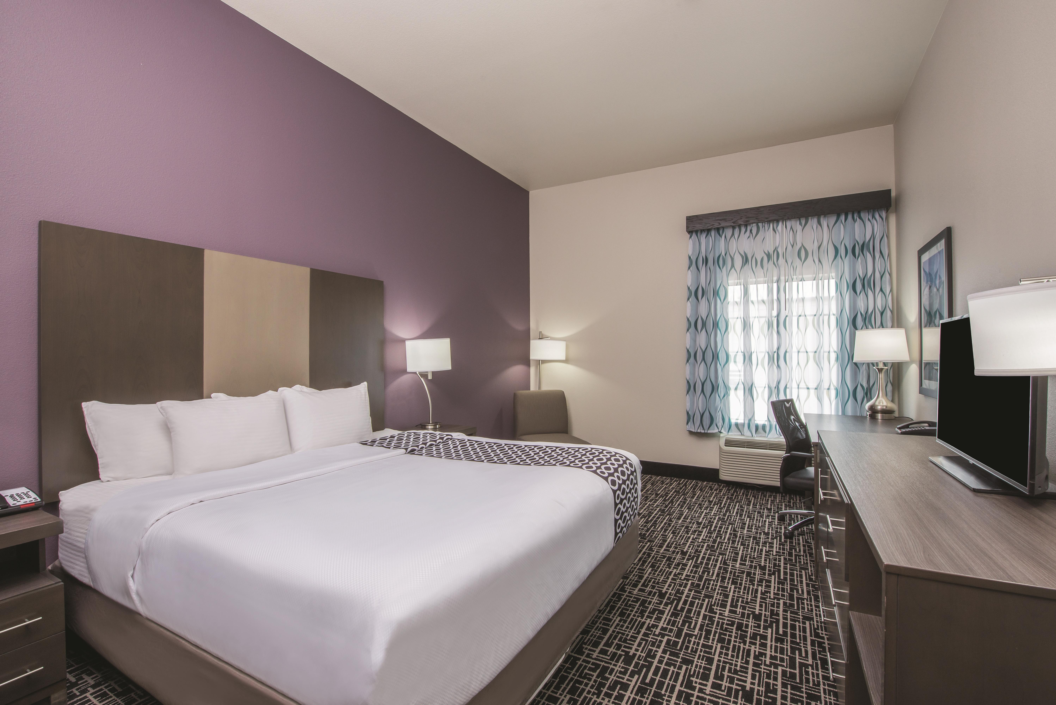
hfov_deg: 96.7
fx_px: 469
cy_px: 352
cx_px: 528
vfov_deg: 73.8
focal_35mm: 16
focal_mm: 16
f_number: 16
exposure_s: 1/6
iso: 200
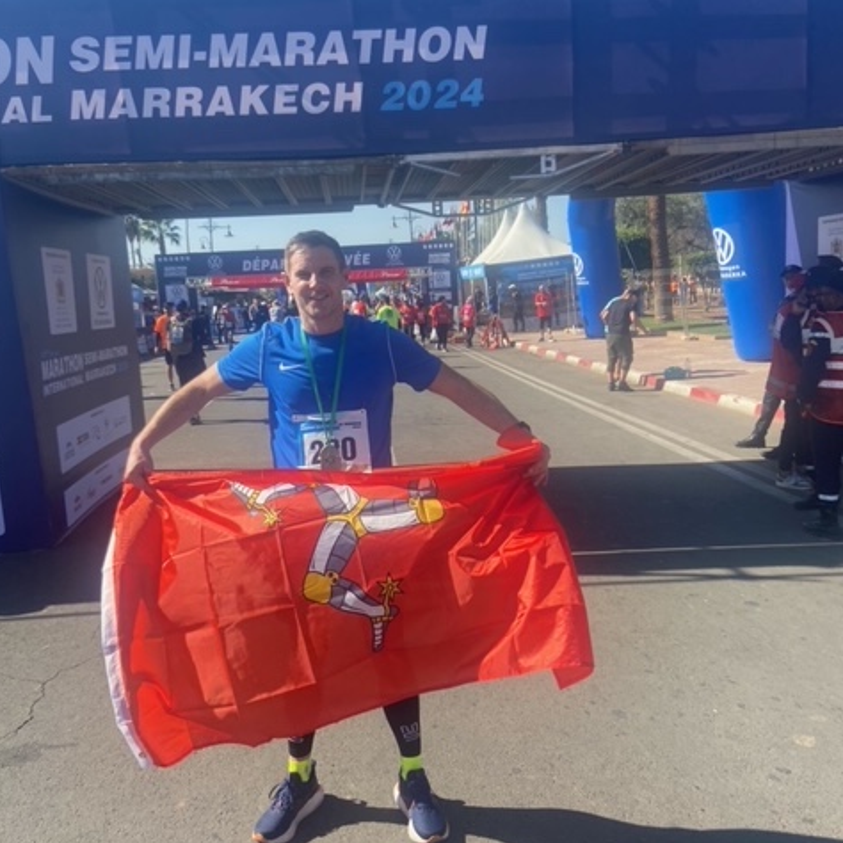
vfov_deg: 52.5
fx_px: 854
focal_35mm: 31
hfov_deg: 52.5
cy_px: 423
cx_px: 418
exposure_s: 1/1678
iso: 32
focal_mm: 4.25
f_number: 1.8
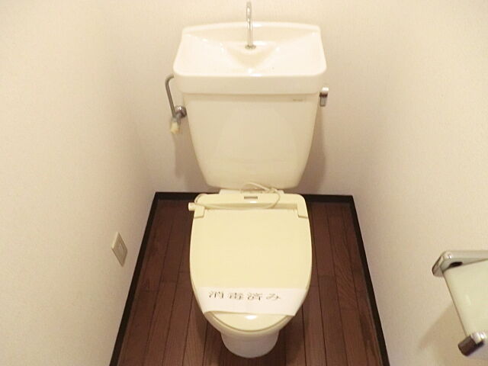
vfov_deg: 56.8
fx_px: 338
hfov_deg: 71.6
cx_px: 244
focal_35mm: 24
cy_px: 183
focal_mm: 4.3
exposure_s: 1/13
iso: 800
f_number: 3.2
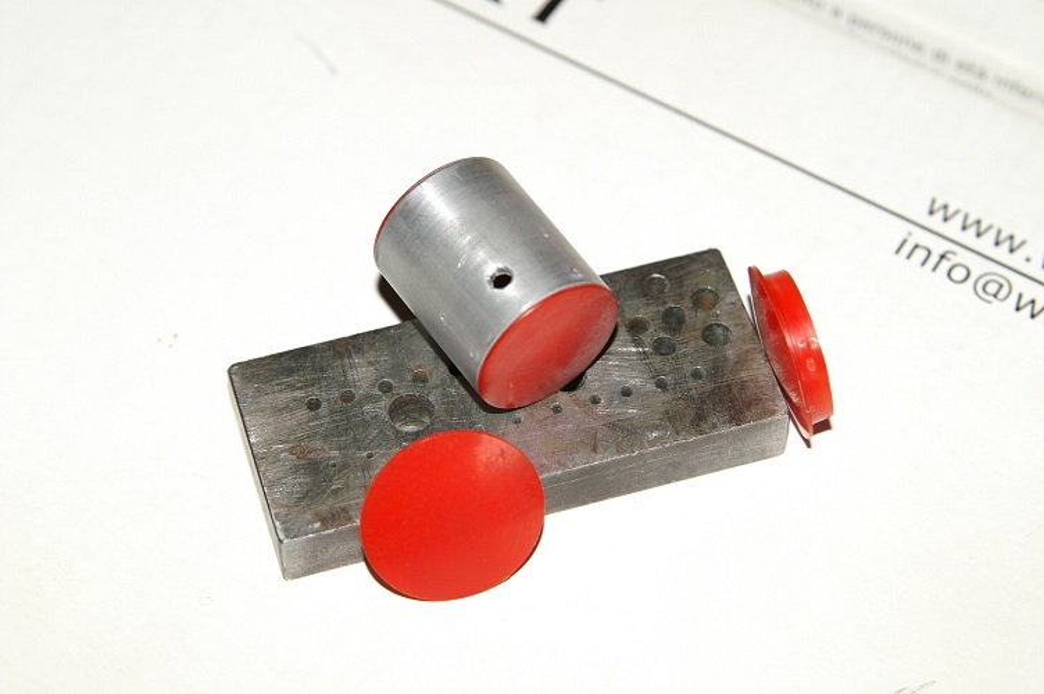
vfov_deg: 12.2
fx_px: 3260
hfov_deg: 18.2
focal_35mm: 112
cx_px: 522
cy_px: 347
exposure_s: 1/125
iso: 400
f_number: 5.6
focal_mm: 75
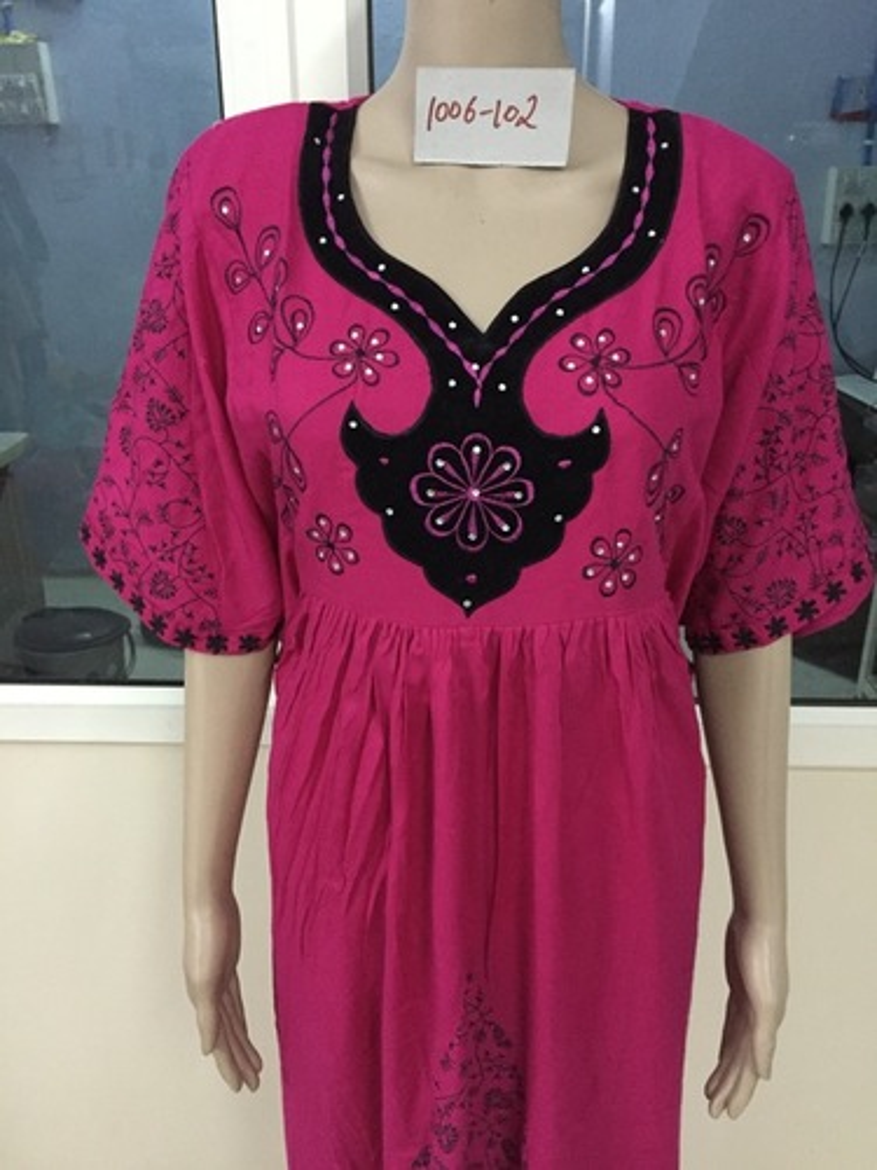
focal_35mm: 29
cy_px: 585
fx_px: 980
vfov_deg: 61.7
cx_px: 438
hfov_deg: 48.2
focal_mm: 4.15
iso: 320
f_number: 2.2
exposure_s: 1/17
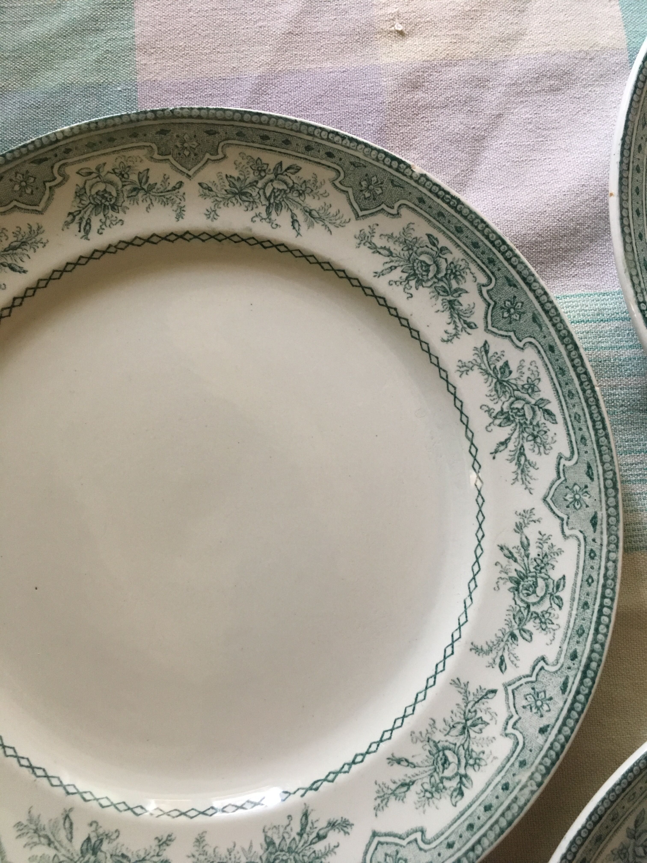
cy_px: 432
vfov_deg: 61.7
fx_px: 723
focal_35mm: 29
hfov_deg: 48.2
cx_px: 324
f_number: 2.2
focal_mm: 4.15
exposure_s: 1/33
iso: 200
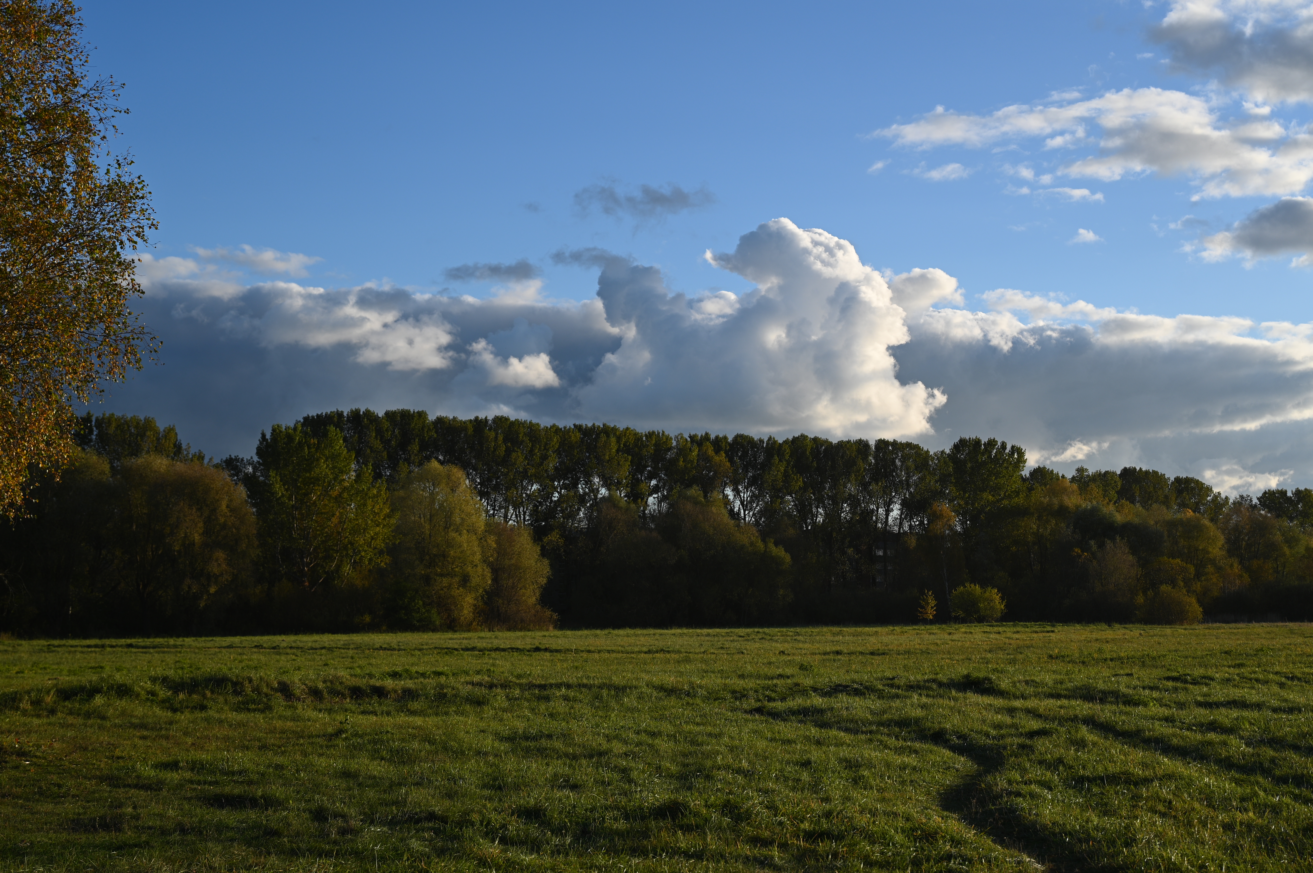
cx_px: 656
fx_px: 1895
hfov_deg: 38.2
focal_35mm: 52
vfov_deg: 26.0
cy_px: 436
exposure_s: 1/1000
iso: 100
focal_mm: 52
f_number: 4
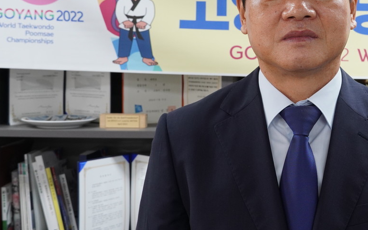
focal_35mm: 66
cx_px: 300
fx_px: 662
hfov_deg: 30.2
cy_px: 75
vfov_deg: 19.6
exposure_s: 1/40
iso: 800
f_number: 6.3
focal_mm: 26
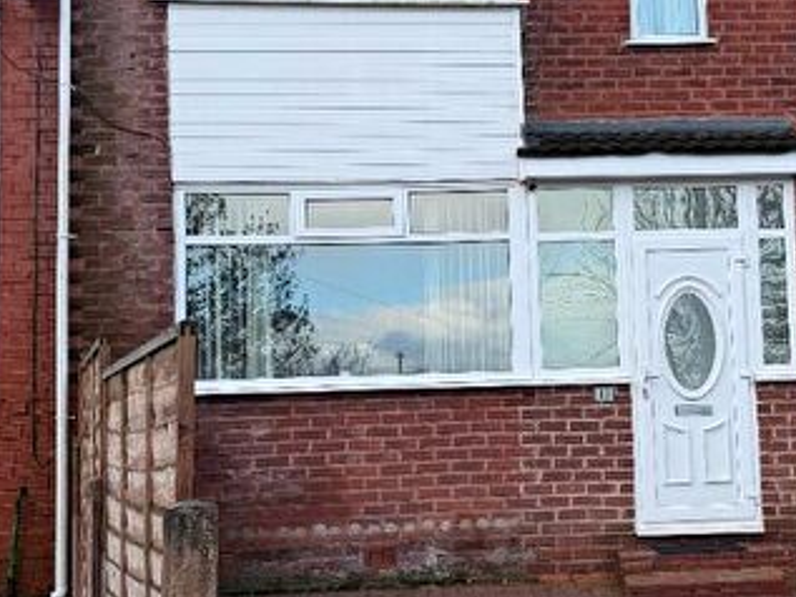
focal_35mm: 53
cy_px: 315
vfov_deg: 27.5
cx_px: 575
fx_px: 1219
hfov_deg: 35.5
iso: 80
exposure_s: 1/840
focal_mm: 6.76
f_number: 1.78
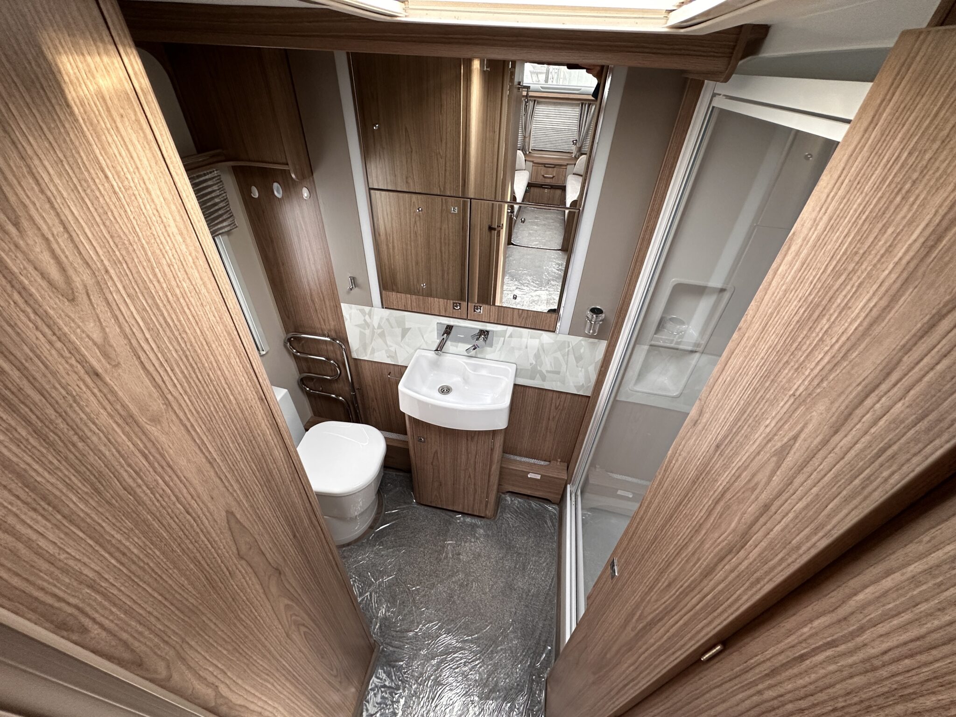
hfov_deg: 102.1
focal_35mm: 14
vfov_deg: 85.7
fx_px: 387
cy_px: 358
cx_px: 478
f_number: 2.2
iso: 200
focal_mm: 2.22
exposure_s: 1/99
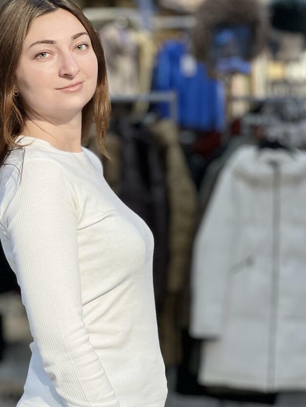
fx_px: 1438
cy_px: 258
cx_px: 74
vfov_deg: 16.1
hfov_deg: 12.1
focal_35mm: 122
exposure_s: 1/100
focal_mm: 9
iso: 160
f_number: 2.8
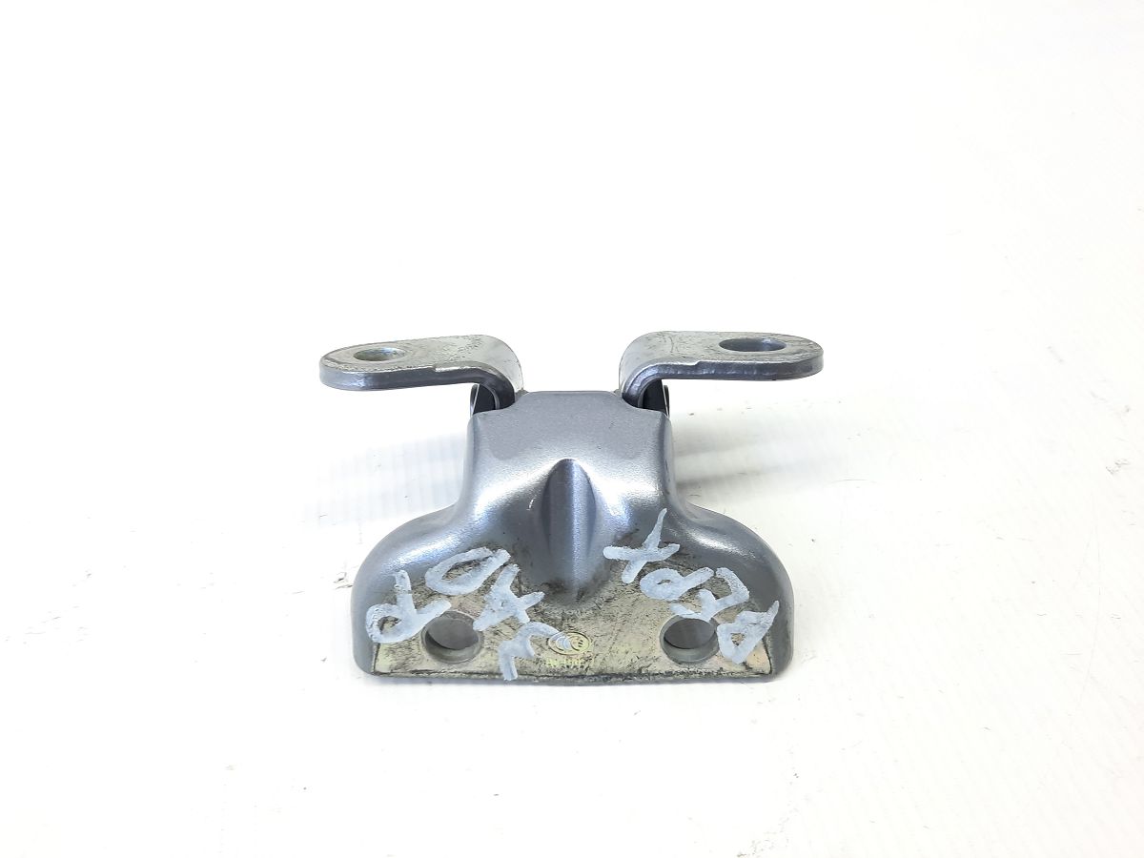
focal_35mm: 25
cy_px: 429
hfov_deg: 69.4
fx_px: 826
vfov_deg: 54.9
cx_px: 572
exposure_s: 1/50
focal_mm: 4.6
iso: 100
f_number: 2
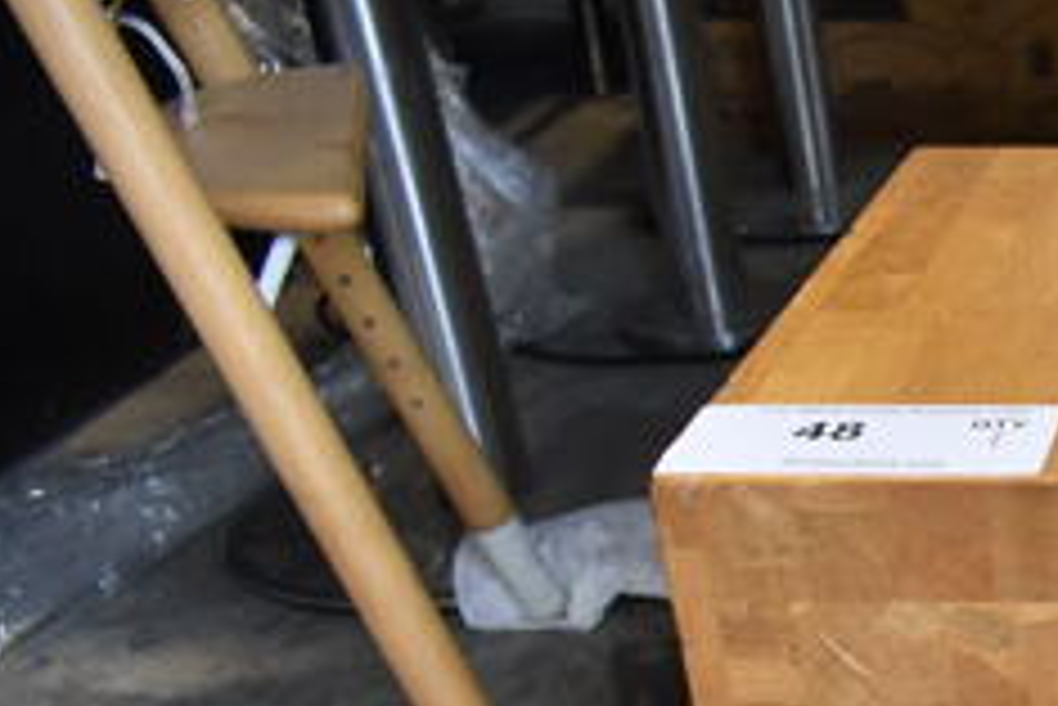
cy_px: 904
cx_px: 1364
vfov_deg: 18.2
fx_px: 2058
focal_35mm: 70
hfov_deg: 25.1
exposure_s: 1/60
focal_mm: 18
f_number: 5.6
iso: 560
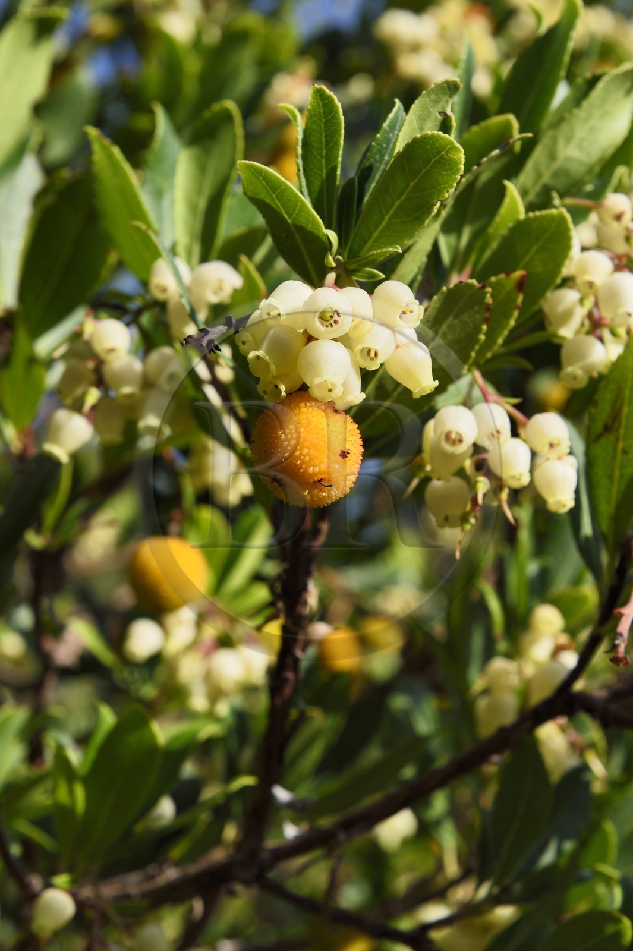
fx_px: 1848
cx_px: 316
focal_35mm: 70
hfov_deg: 19.4
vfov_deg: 28.9
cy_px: 476
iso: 200
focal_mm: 70
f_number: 14
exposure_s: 1/160
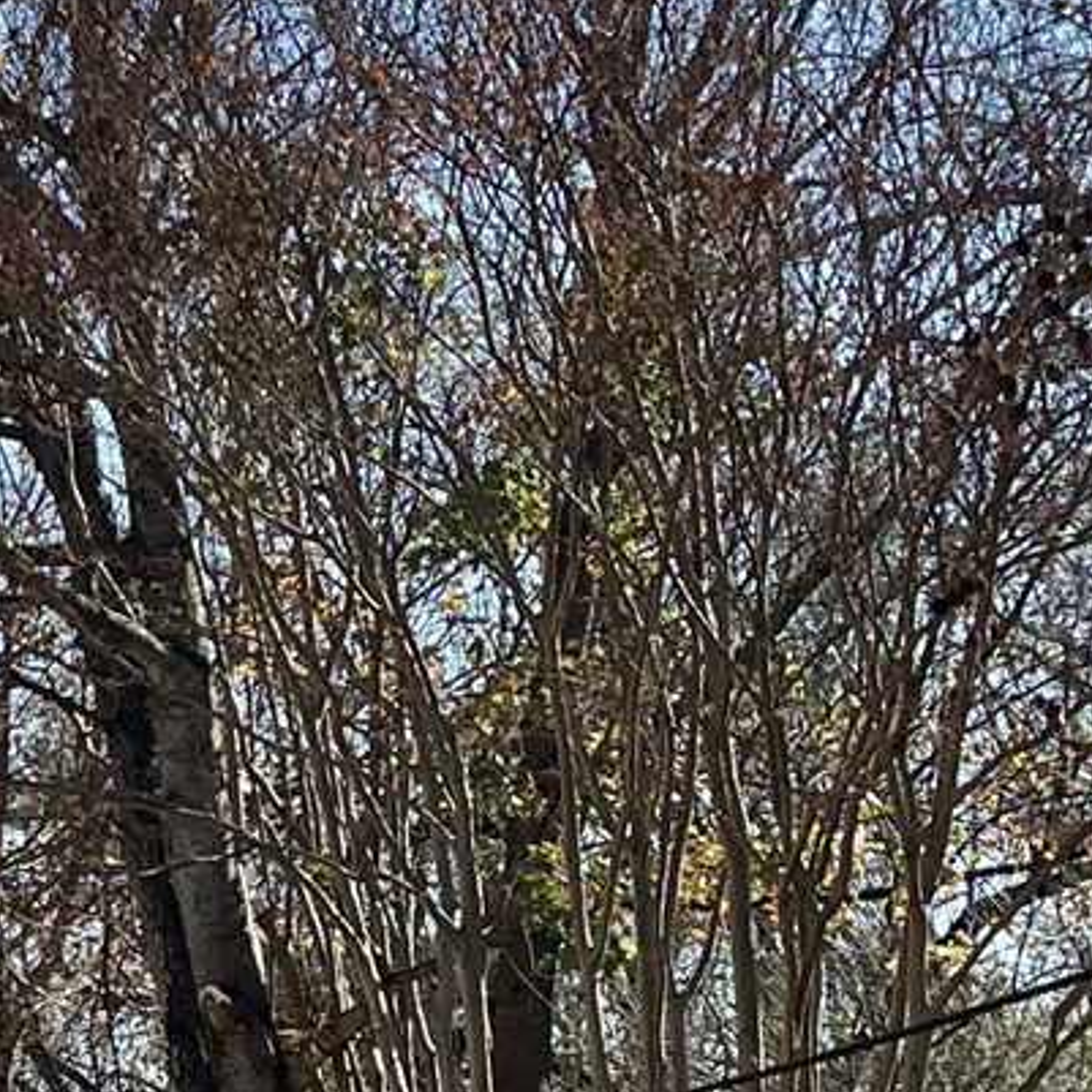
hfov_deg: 12.6
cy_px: 839
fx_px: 4711
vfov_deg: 13.2
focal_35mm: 132
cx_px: -528
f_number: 1.6
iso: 50
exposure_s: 1/2309
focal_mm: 5.1
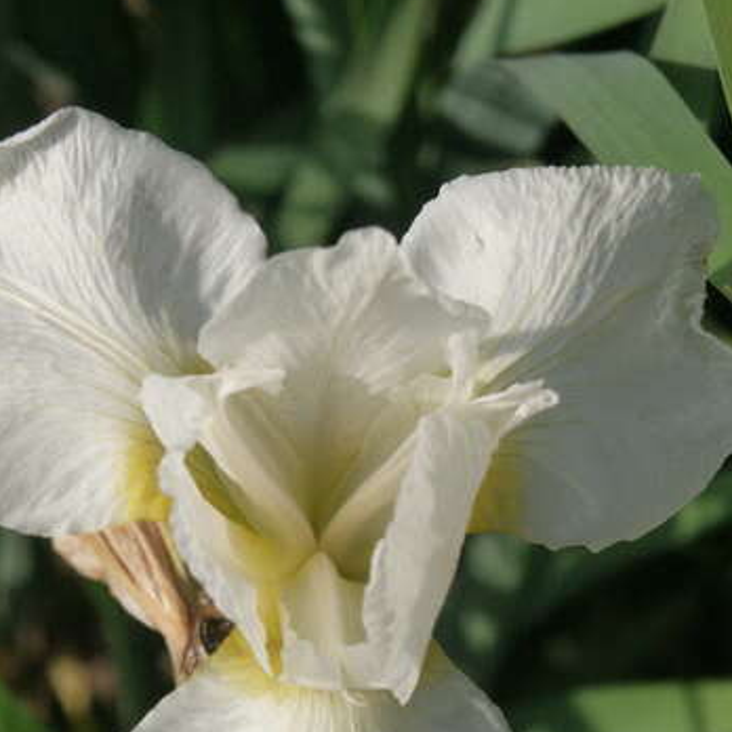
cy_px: 584
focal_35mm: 269
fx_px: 6436
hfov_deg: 6.5
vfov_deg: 6.5
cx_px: 318
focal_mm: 40.23
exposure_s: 1/1000
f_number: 5.6
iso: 100
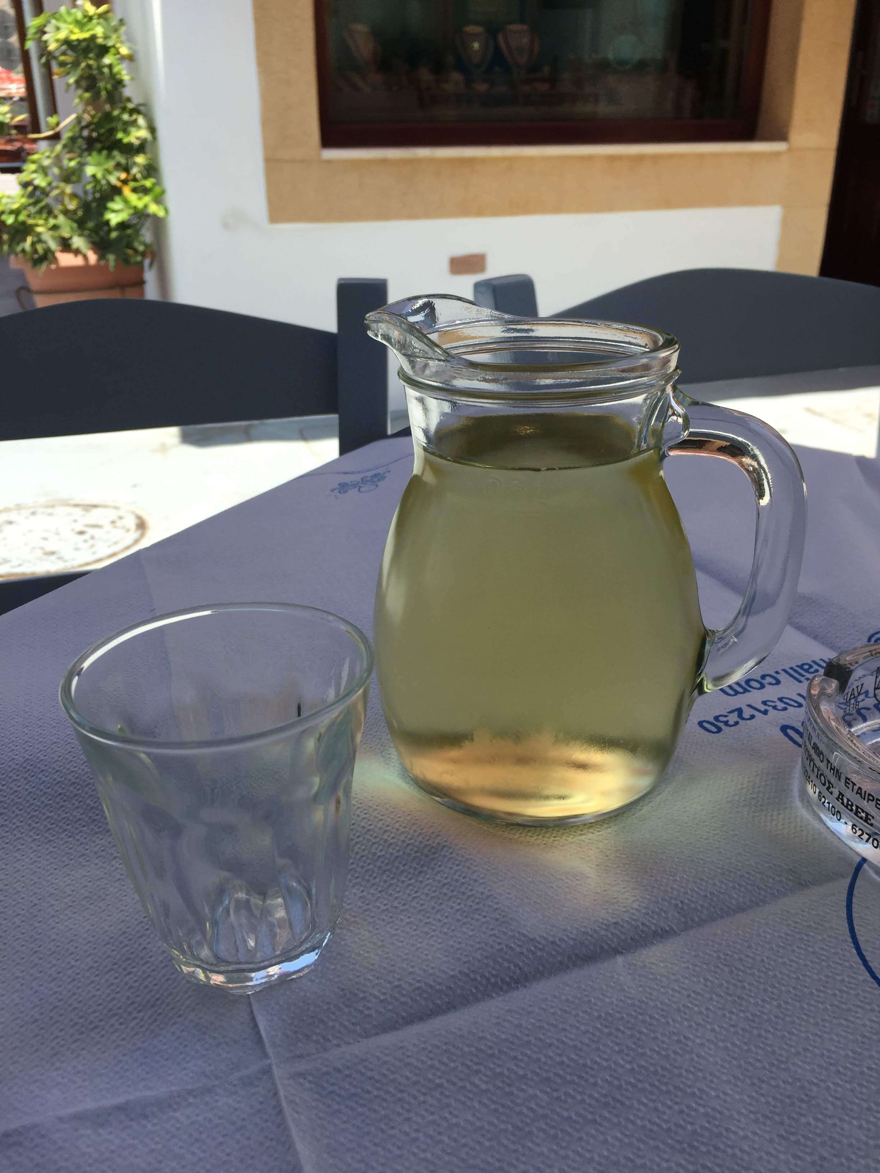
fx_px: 983
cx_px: 440
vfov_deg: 61.7
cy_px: 586
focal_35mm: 29
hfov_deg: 48.2
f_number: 2.2
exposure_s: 1/732
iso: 32
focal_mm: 4.15
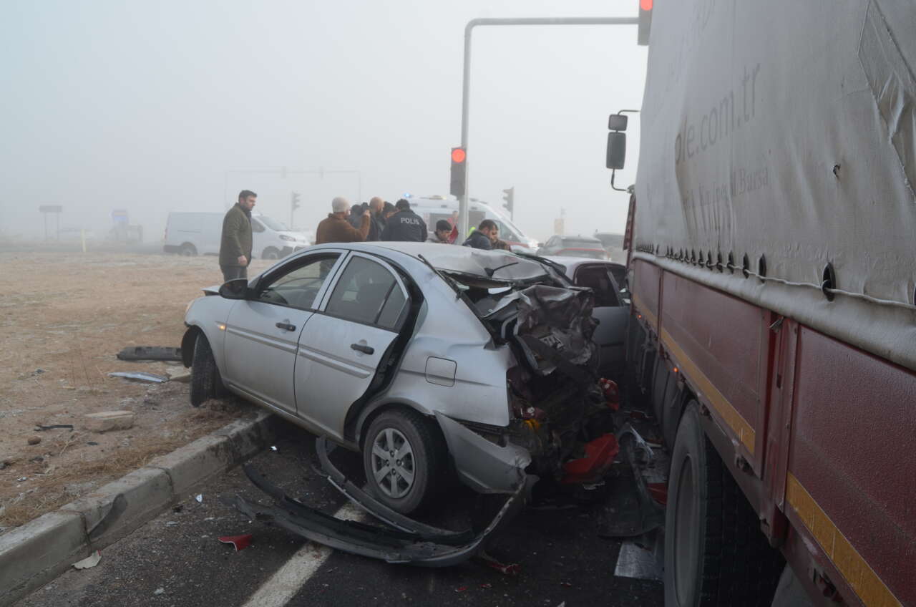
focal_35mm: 30
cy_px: 304
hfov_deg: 62.0
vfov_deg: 43.4
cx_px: 458
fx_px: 762
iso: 180
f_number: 8
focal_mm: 20
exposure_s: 1/250
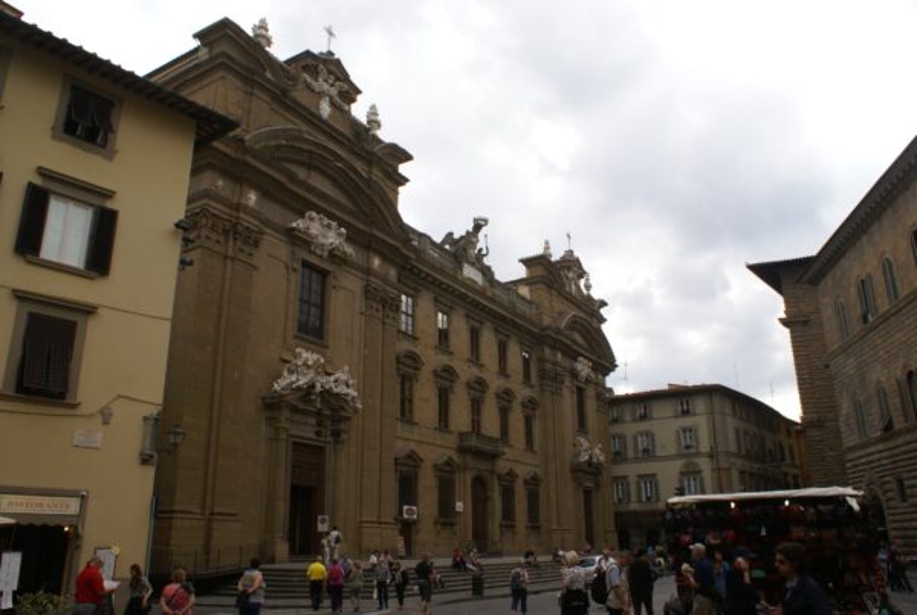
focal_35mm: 27
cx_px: 458
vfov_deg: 48.1
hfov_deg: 67.3
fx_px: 689
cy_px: 308
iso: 100
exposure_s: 1/80
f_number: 10
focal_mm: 18
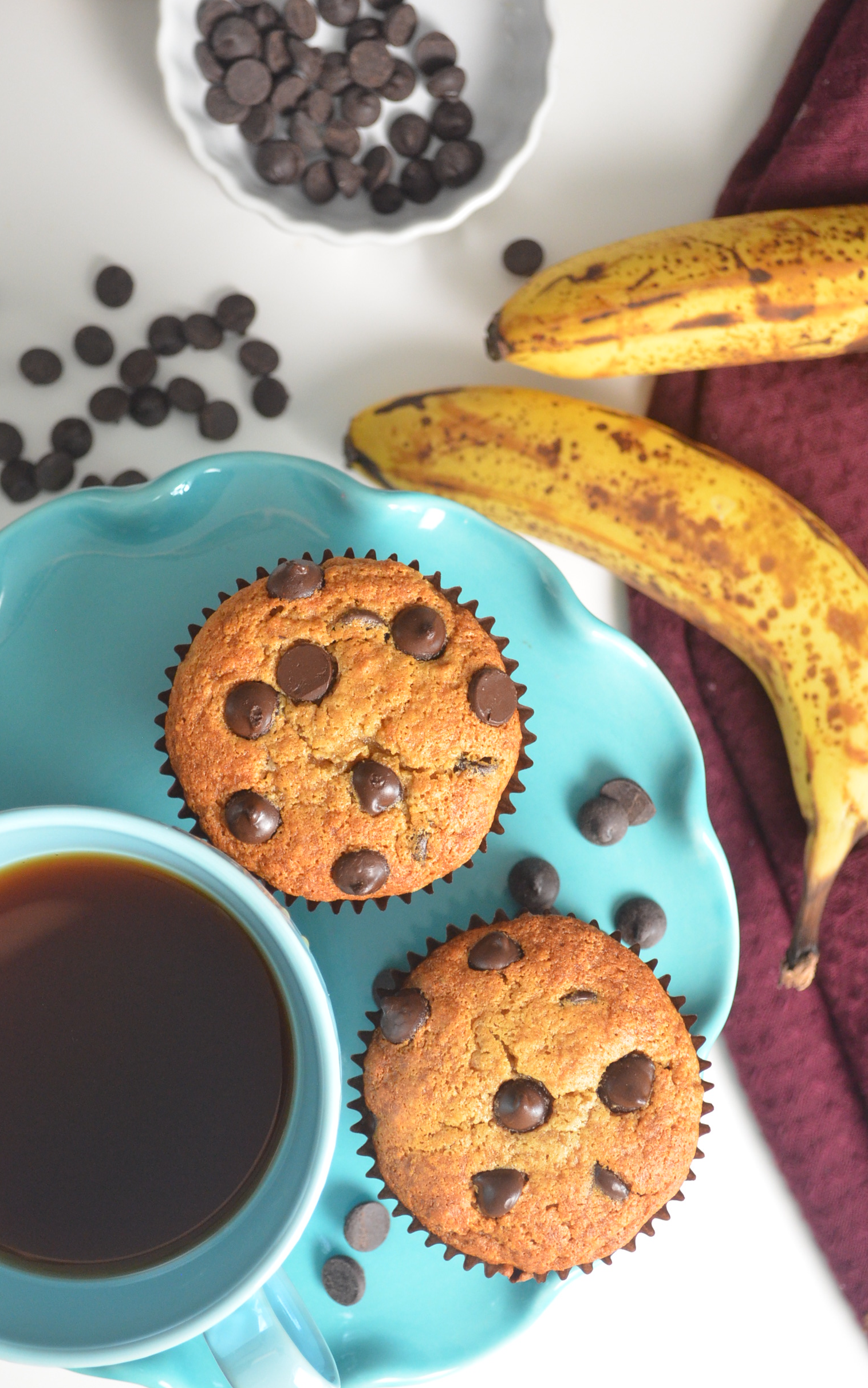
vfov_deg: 33.0
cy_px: 704
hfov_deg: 21.0
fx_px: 2346
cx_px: 429
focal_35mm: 62
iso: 1600
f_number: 5.3
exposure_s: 1/10
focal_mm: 40
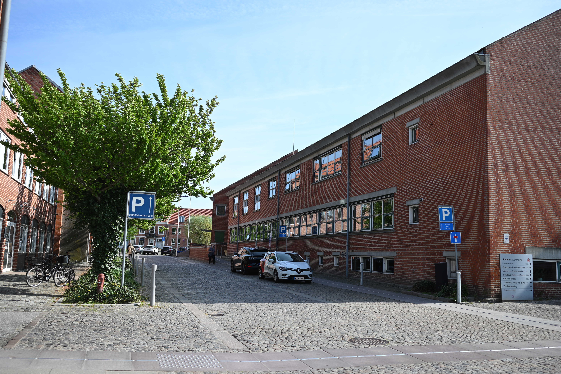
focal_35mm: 35
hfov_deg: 54.4
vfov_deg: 37.9
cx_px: 280
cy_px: 187
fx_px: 545
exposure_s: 1/2000
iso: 110
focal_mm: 35
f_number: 2.5
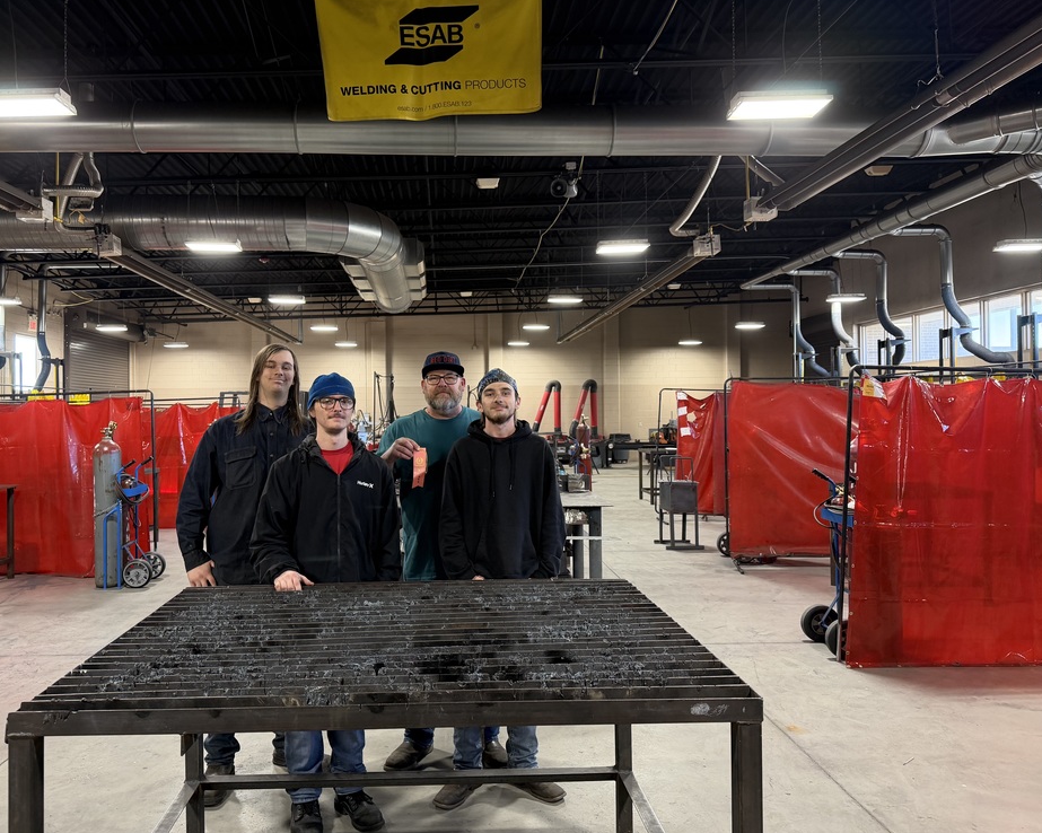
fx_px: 802
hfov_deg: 65.9
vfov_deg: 54.9
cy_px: 405
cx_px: 470
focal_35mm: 26
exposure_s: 1/60
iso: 200
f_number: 1.78
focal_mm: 6.76
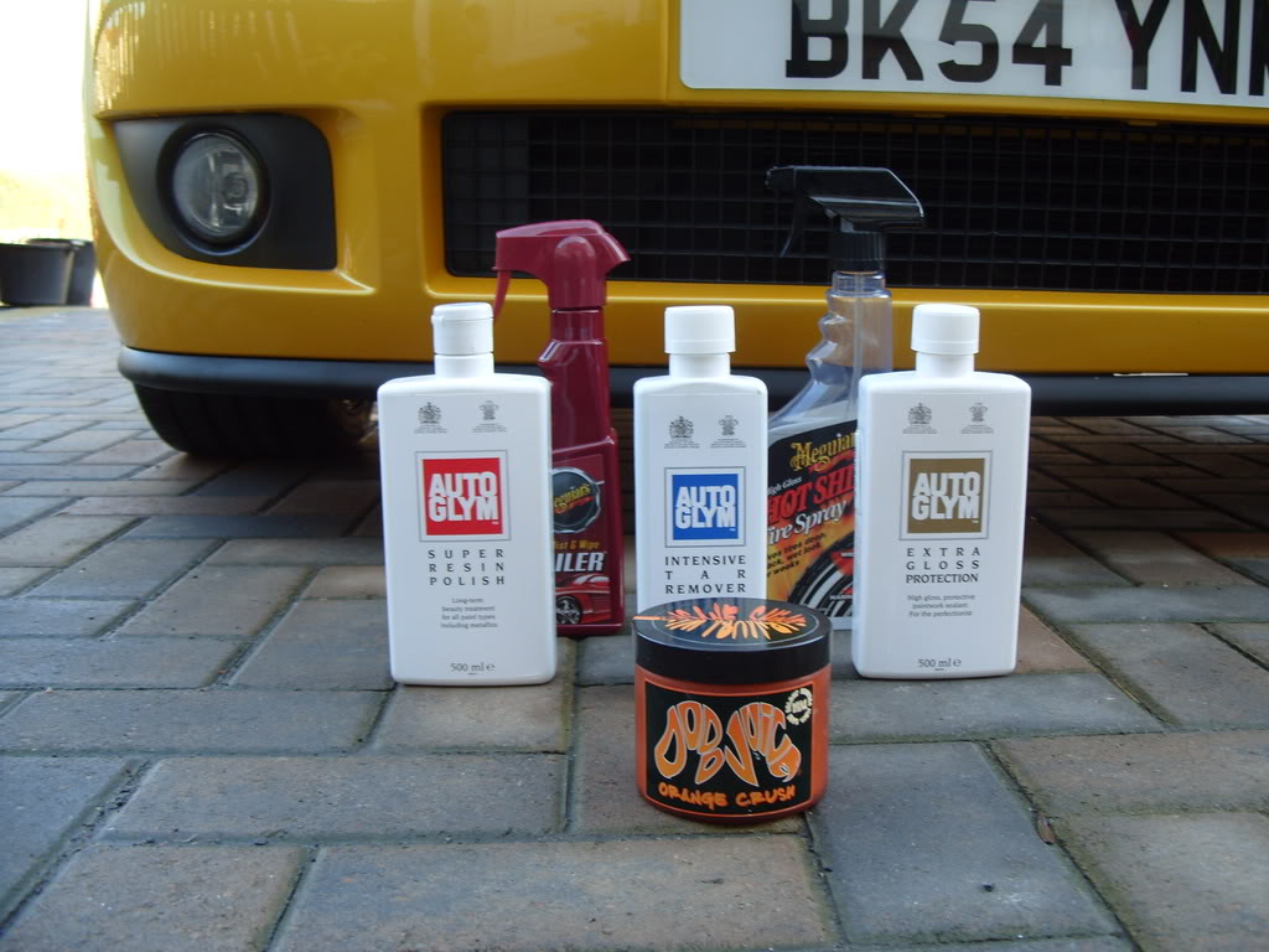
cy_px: 476
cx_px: 634
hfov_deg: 52.6
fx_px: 1283
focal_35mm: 35
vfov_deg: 40.7
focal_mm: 7.8
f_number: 2.8
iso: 80
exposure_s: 1/90
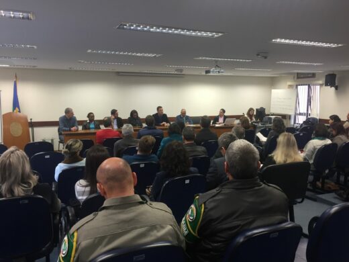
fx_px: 292
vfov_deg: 48.2
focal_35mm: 29
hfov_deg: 61.7
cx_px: 174
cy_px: 131
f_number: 2.2
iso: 80
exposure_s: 1/30
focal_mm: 4.15
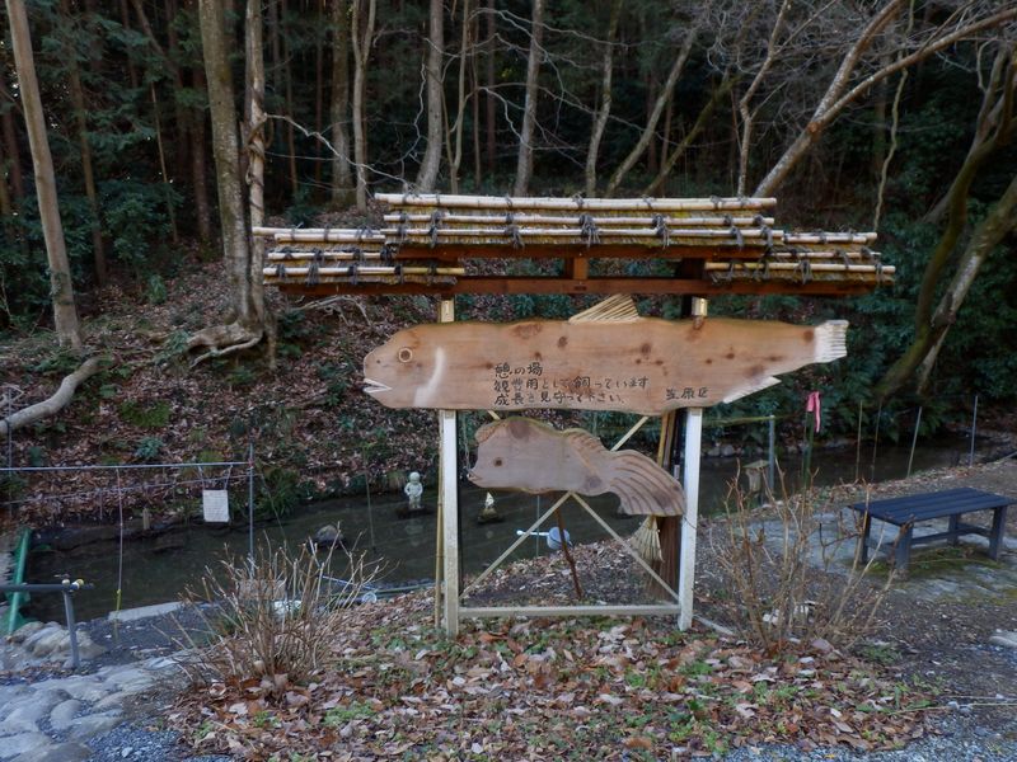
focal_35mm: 27
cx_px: 508
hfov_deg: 65.3
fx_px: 793
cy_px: 381
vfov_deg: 51.4
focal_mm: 4.8
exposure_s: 1/50
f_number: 3.3
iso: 80
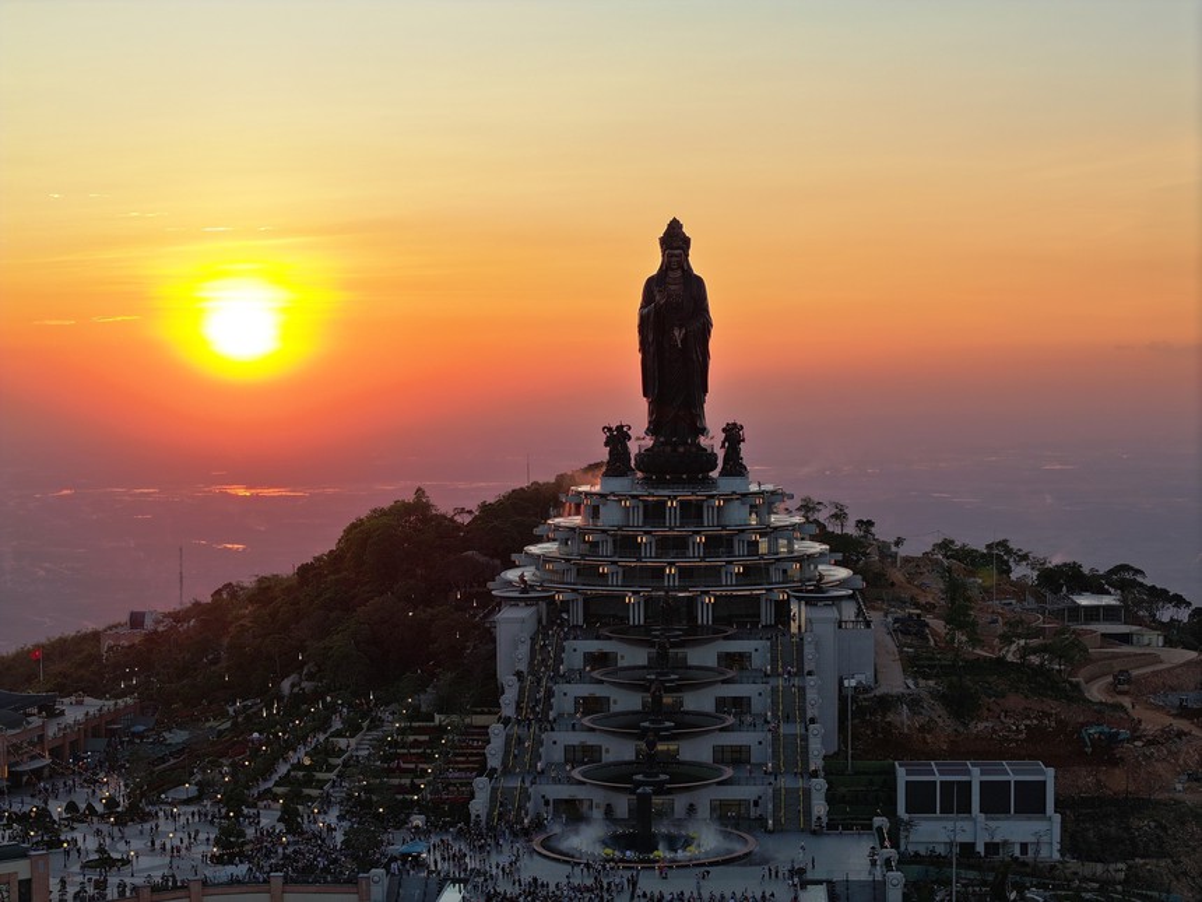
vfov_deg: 21.0
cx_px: 601
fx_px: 2431
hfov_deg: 27.8
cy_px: 451
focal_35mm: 70
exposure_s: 1/40
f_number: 2.8
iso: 150
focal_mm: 19.35
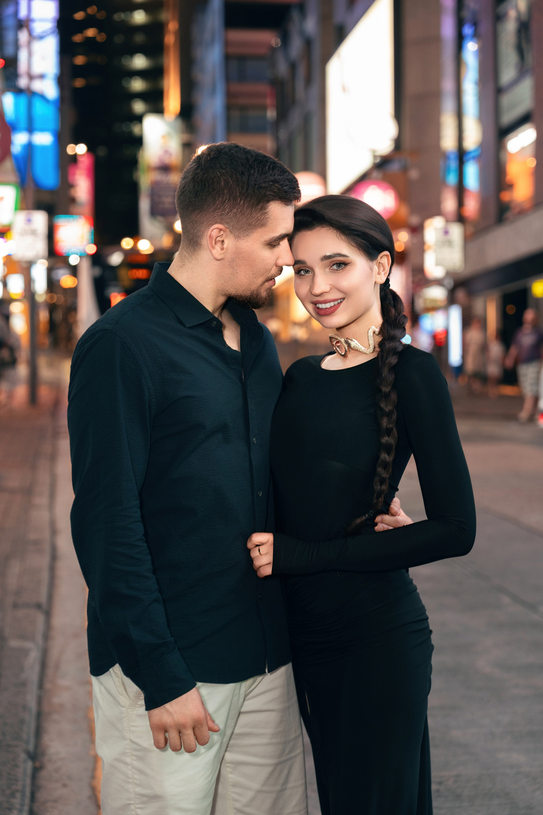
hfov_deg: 23.8
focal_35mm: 57
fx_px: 1290
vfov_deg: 35.1
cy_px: 408
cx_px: 272
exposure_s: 1/100
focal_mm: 57
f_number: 2.8
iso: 1000
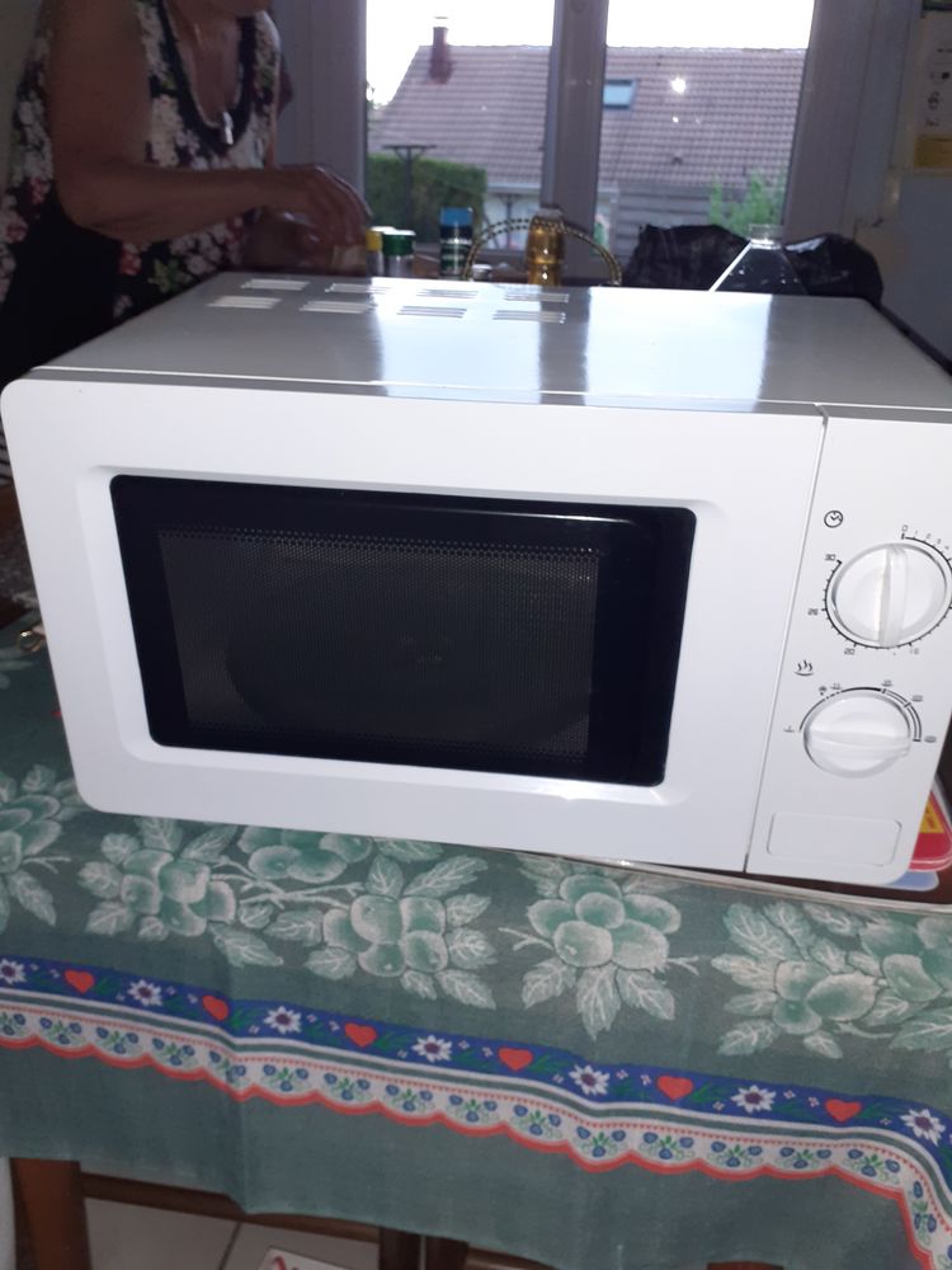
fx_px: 990
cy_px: 635
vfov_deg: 65.3
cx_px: 476
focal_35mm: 27
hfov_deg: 51.4
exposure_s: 1/50
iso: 100
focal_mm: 3.6
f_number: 1.9
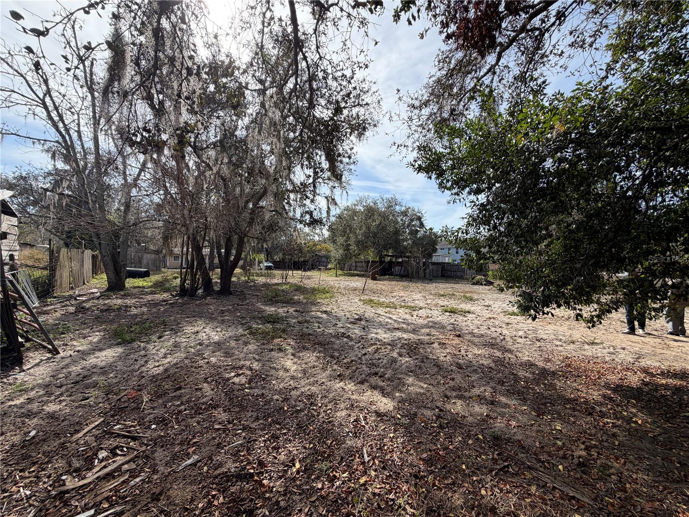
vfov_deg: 85.7
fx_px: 279
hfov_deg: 102.1
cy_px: 258
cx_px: 344
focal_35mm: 14
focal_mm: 2.22
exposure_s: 1/770
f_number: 2.2
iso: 40
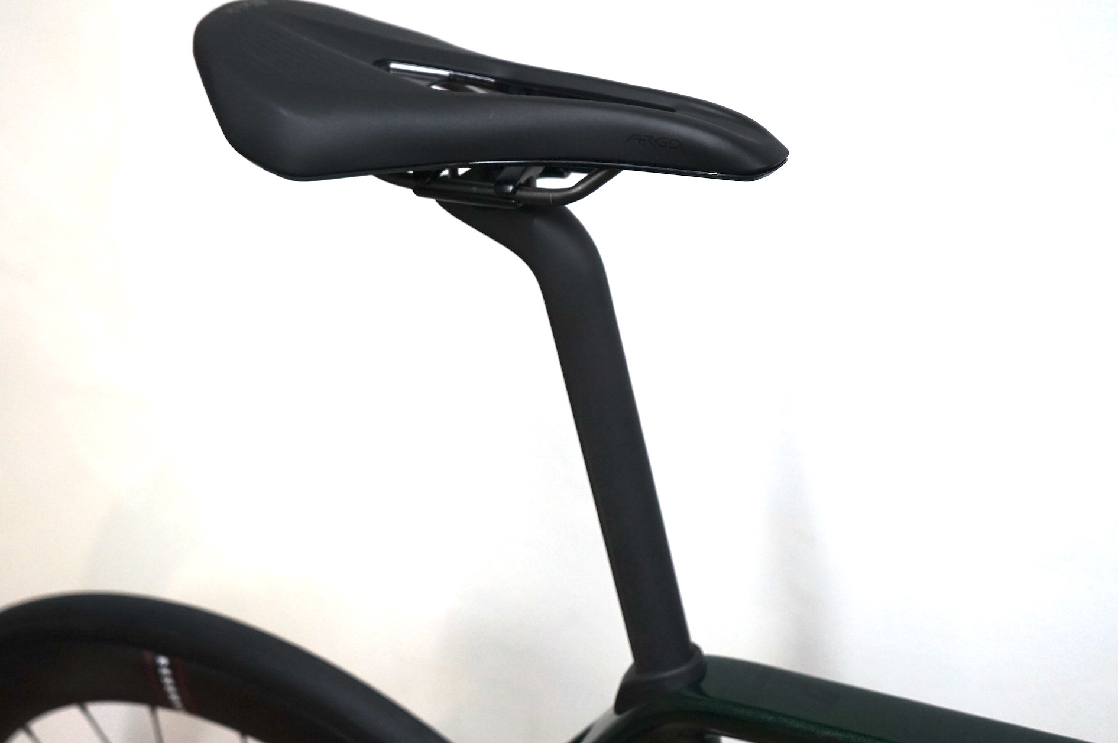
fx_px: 1396
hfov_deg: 43.6
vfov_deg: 29.8
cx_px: 508
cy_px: 363
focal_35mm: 45
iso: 1250
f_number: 4
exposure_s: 1/160
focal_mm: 37
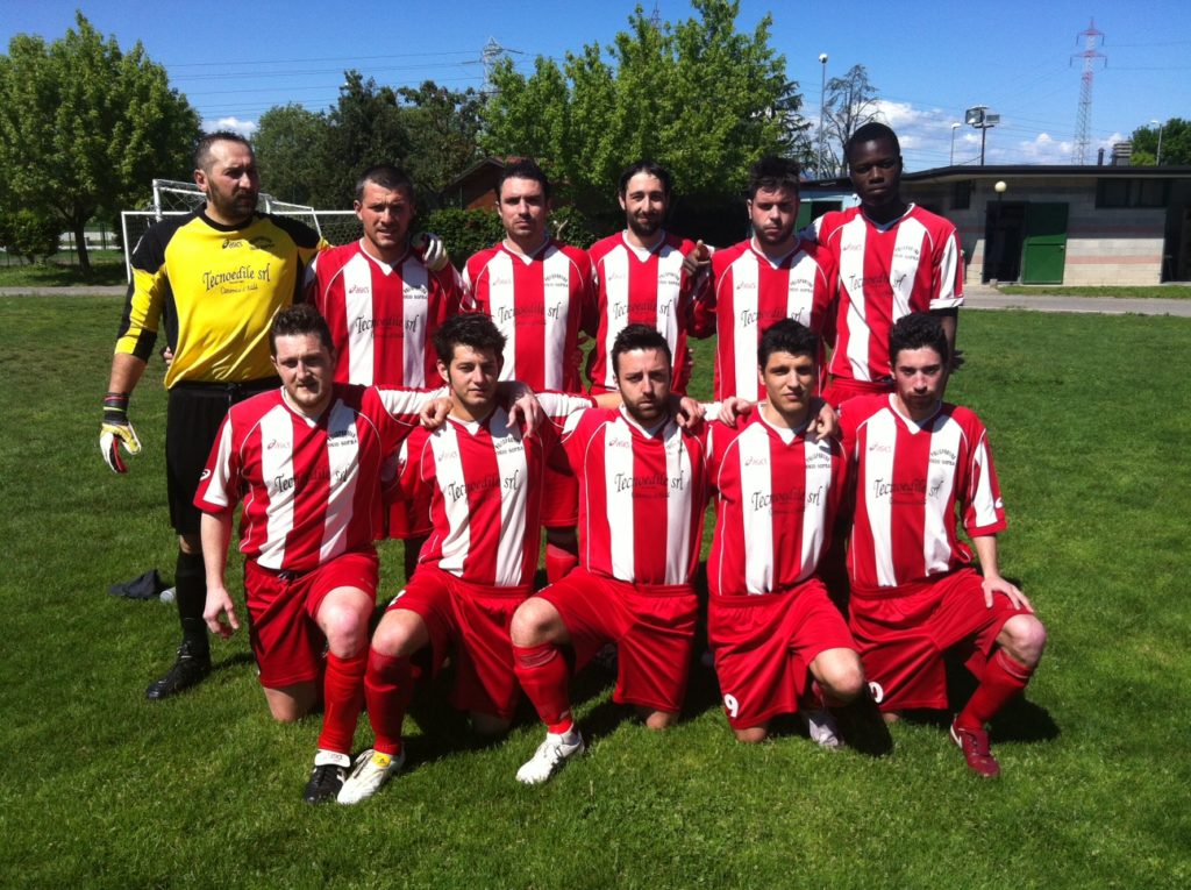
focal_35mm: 35
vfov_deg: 40.6
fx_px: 1203
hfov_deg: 52.7
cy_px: 445
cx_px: 596
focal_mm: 3.85
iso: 80
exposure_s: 1/1312
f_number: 2.8
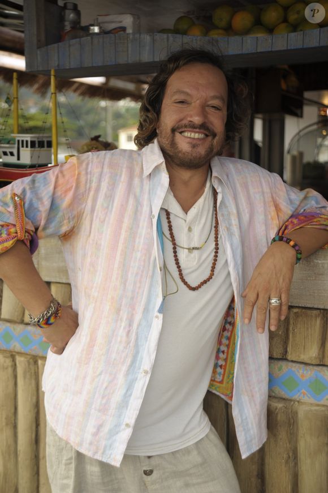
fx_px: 684
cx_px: 164
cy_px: 246
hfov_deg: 27.0
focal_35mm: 50
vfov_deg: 39.6
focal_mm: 50
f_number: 4
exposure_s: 1/250
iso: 200
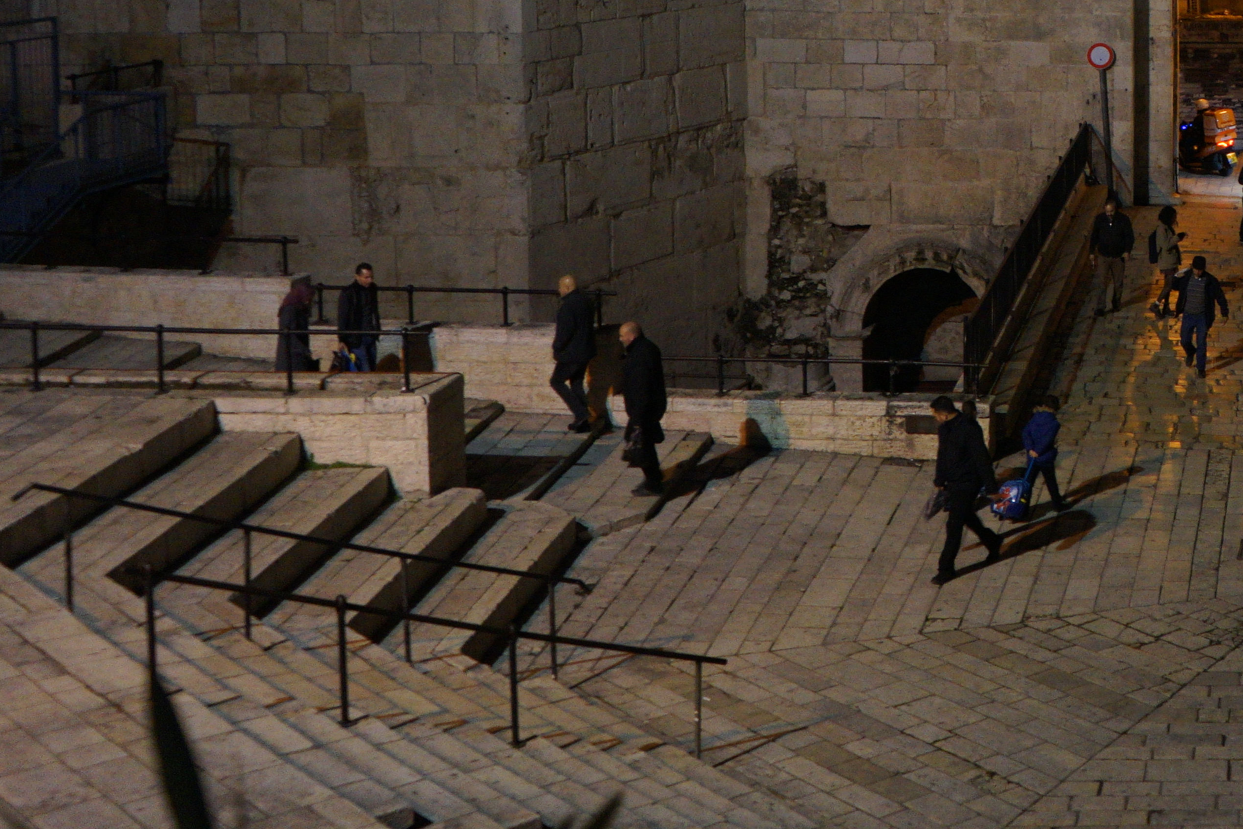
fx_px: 2279
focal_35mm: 66
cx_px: 1282
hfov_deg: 28.4
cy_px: 16
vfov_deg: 20.0
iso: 2500
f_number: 3.5
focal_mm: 28
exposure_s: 1/60
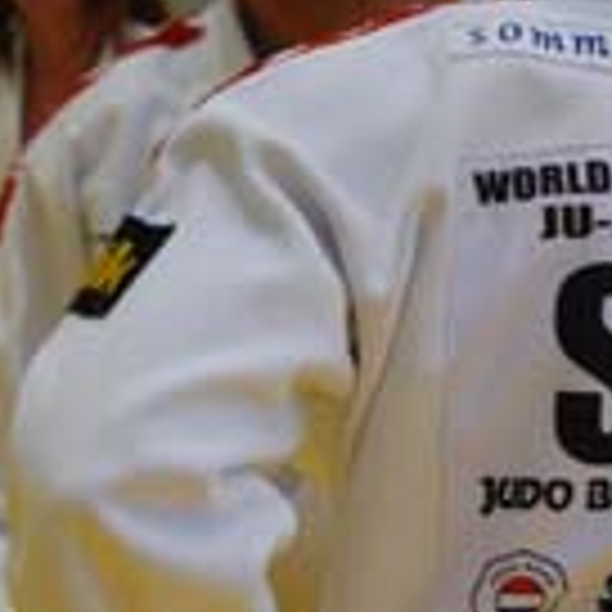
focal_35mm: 309
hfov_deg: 5.7
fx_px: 6178
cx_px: 513
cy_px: 216
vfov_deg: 5.7
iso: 280
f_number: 5.6
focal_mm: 55
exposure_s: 1/30
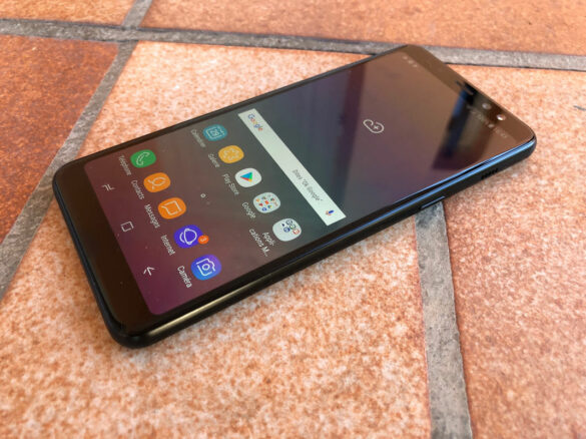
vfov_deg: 49.7
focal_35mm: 28
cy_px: 220
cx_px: 293
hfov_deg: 63.5
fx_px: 474
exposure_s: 1/30
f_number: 1.8
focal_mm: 4
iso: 25
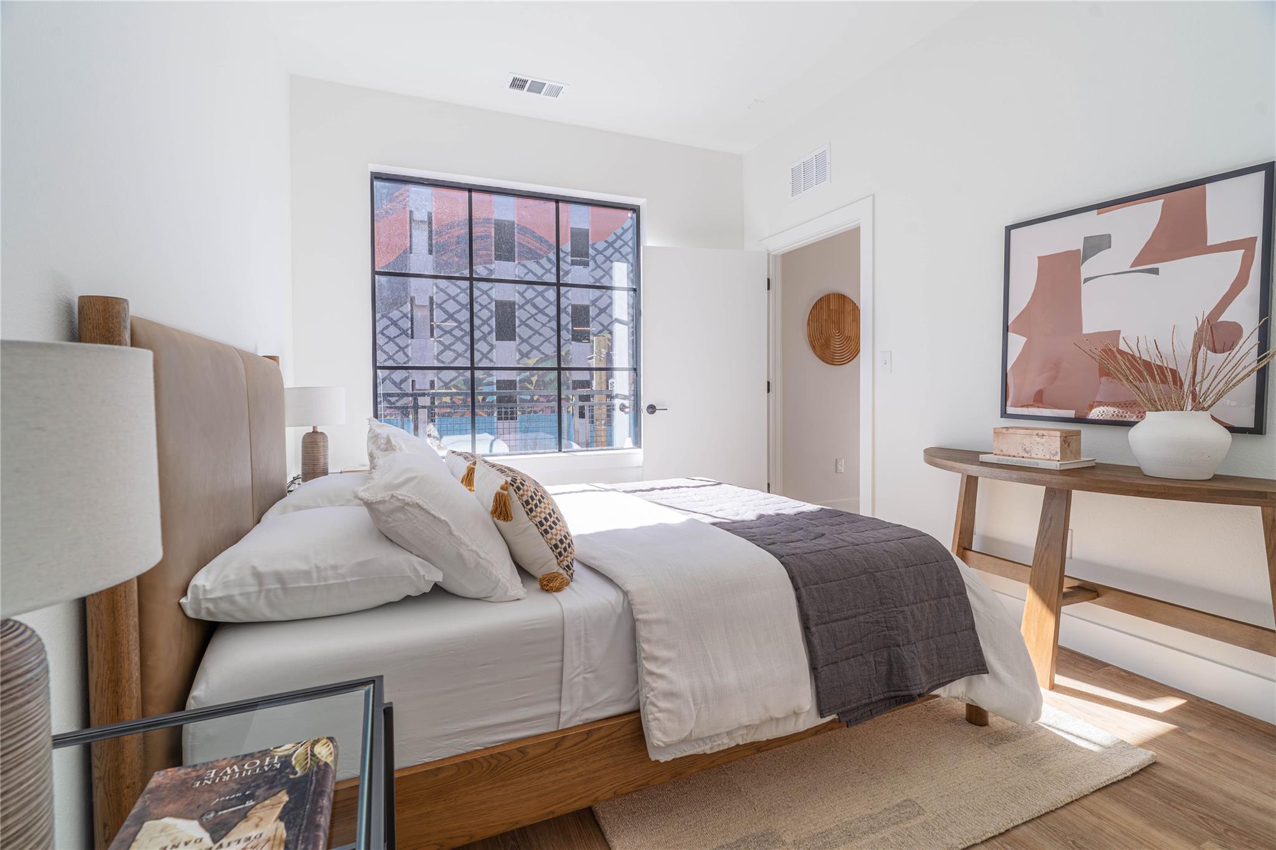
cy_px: 425
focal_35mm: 16
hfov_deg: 96.7
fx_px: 567
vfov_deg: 73.7
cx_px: 638
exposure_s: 1/1000
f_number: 8
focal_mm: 16
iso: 125
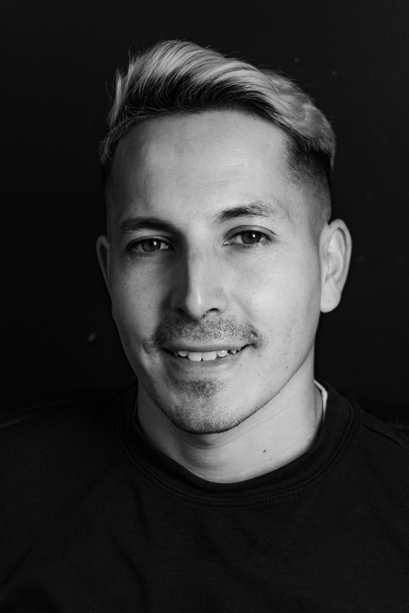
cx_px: 204
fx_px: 1022
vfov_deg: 33.4
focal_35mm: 60
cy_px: 306
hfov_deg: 22.6
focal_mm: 40
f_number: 5.6
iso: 100
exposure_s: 1/80
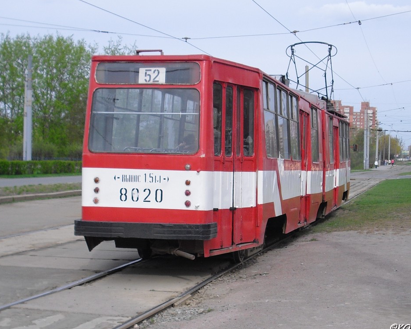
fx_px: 596
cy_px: 167
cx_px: 221
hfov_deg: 38.0
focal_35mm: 49
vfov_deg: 30.9
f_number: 3.1
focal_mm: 7.6
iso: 64
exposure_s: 1/640
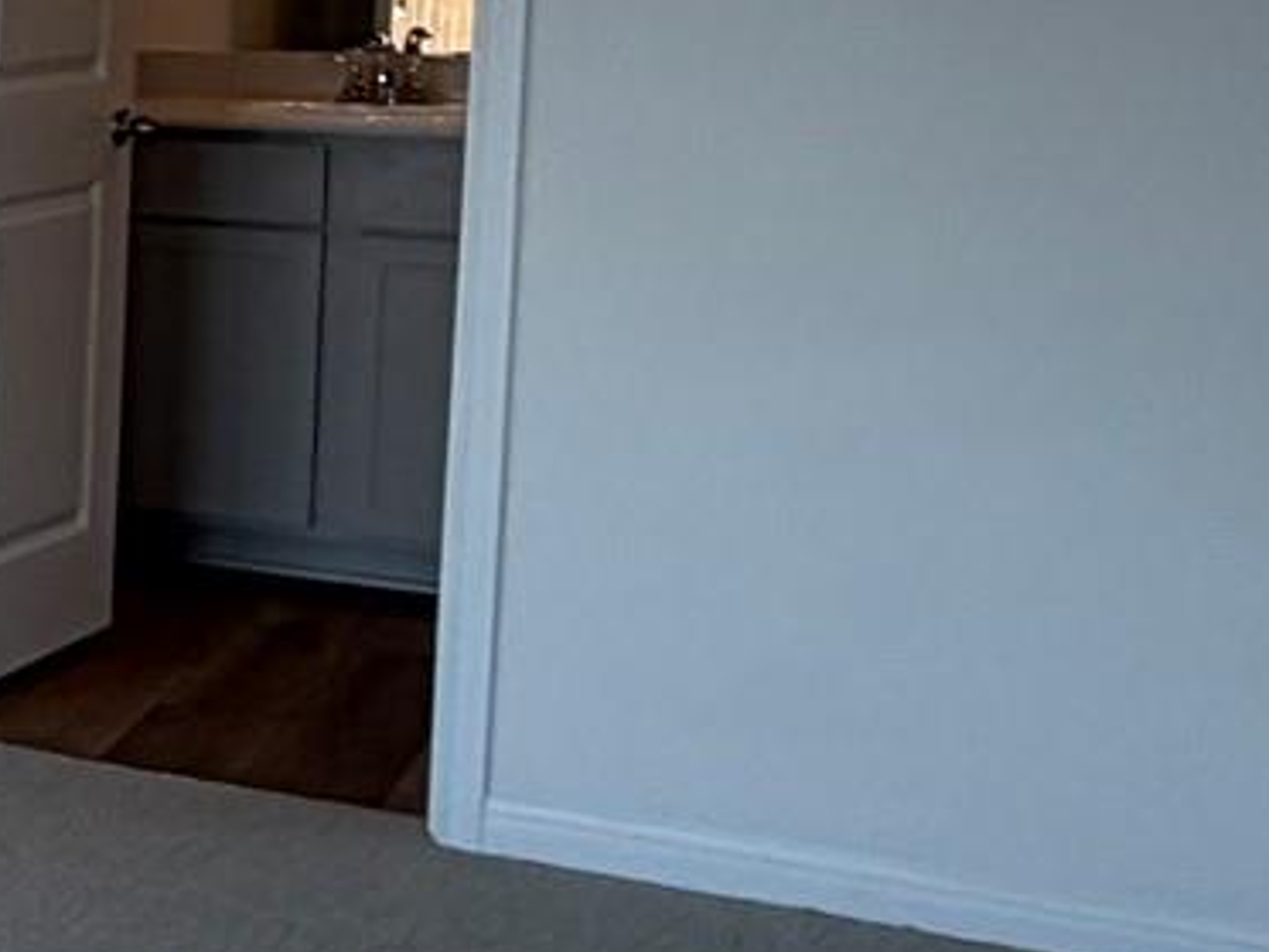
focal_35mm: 77
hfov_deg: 17.7
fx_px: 2823
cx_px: -1276
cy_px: 181
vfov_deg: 18.9
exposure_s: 1/120
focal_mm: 2.22
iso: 64
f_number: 2.2
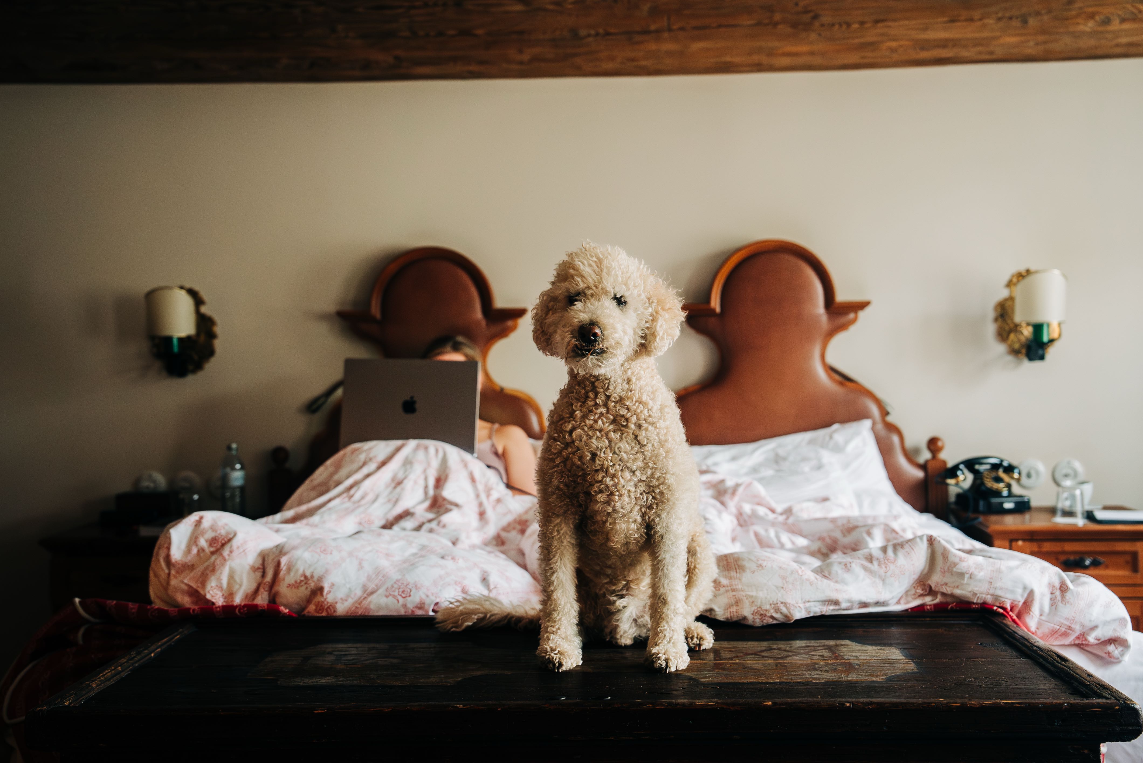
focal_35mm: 46
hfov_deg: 42.7
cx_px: 572
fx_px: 1461
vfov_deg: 29.3
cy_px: 382
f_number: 4
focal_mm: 46
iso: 5000
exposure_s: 1/160
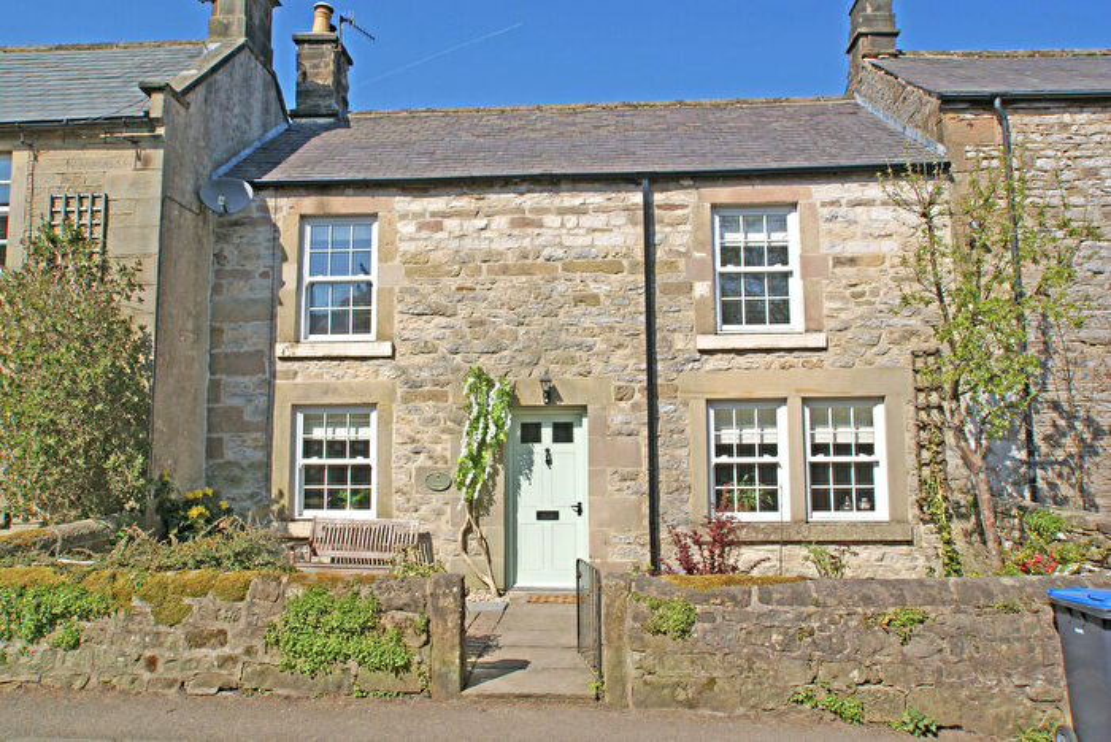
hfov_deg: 67.3
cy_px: 371
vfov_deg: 48.0
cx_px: 556
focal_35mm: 27
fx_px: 834
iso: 100
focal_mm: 18
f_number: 11
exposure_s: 1/125
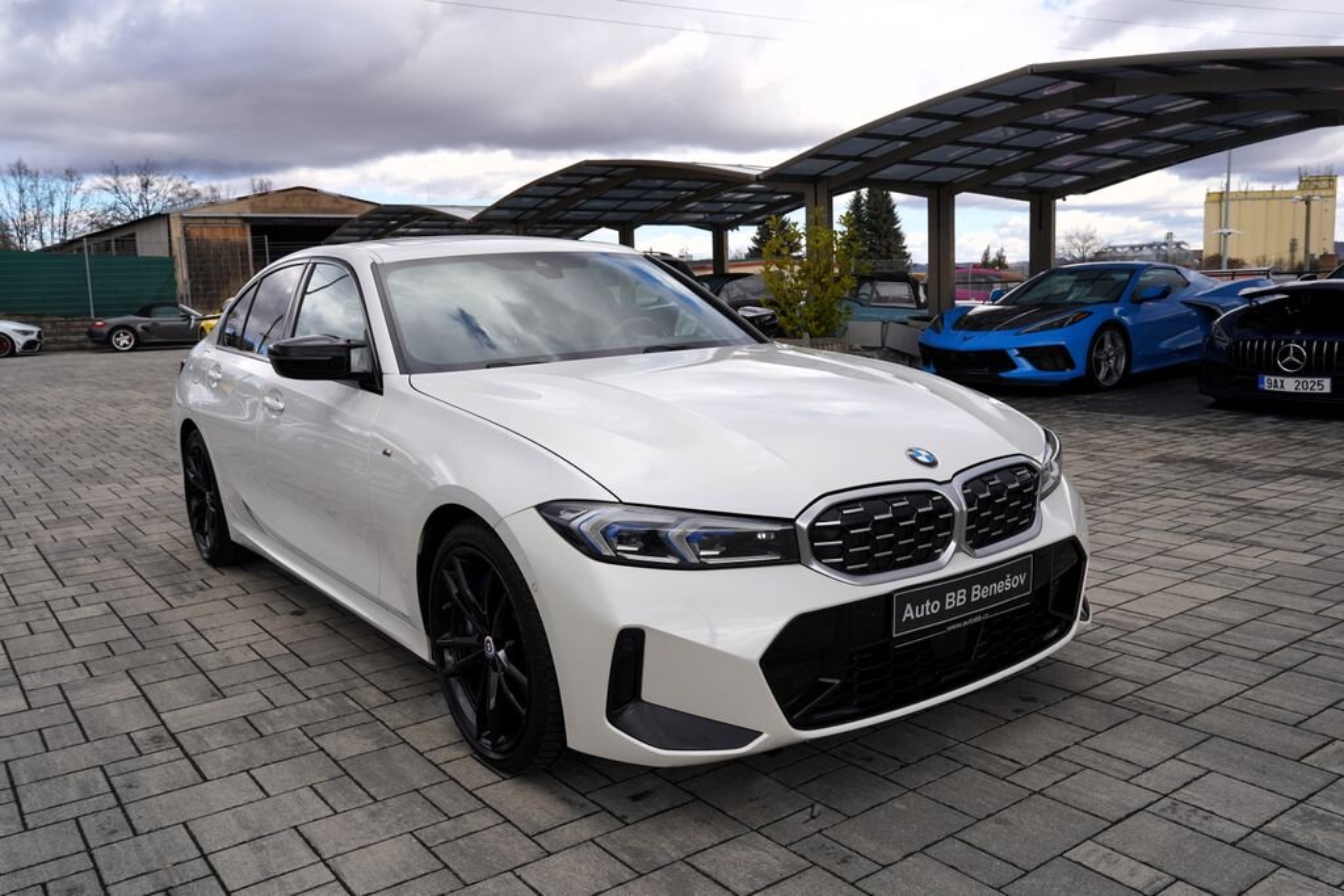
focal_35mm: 30
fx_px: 1120
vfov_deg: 43.6
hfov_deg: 61.9
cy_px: 448
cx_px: 672
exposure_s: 1/250
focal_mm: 30
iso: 100
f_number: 8
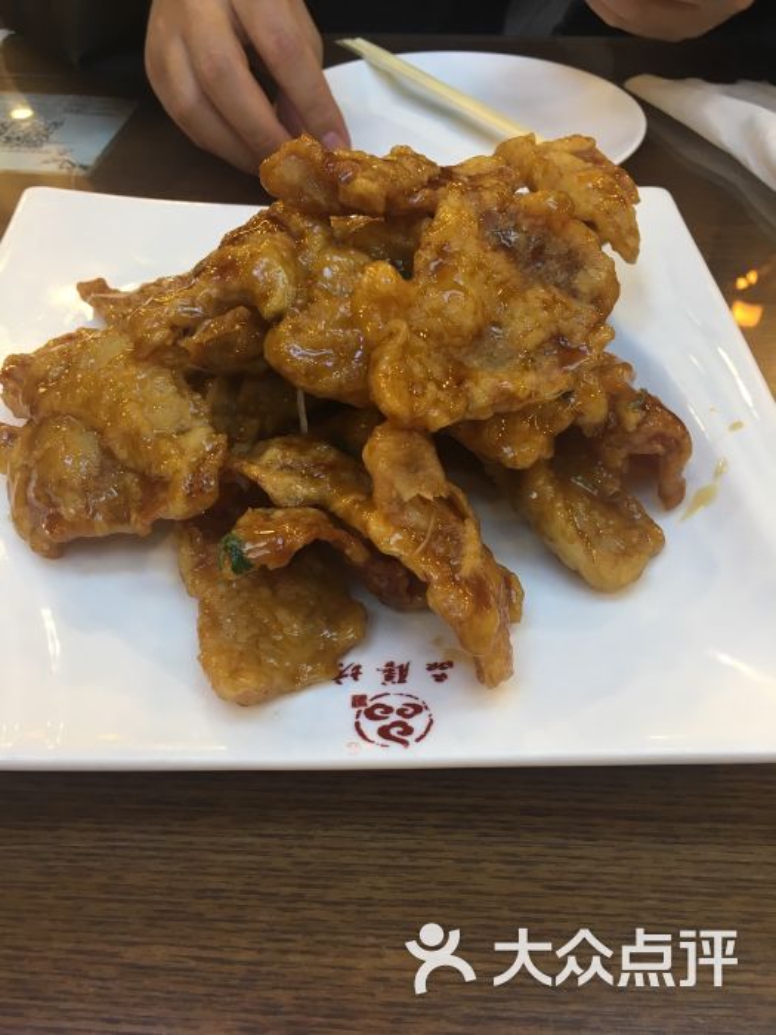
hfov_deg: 48.2
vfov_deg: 61.7
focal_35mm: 29
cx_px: 388
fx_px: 867
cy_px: 518
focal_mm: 4.15
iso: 64
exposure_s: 1/33
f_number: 2.2
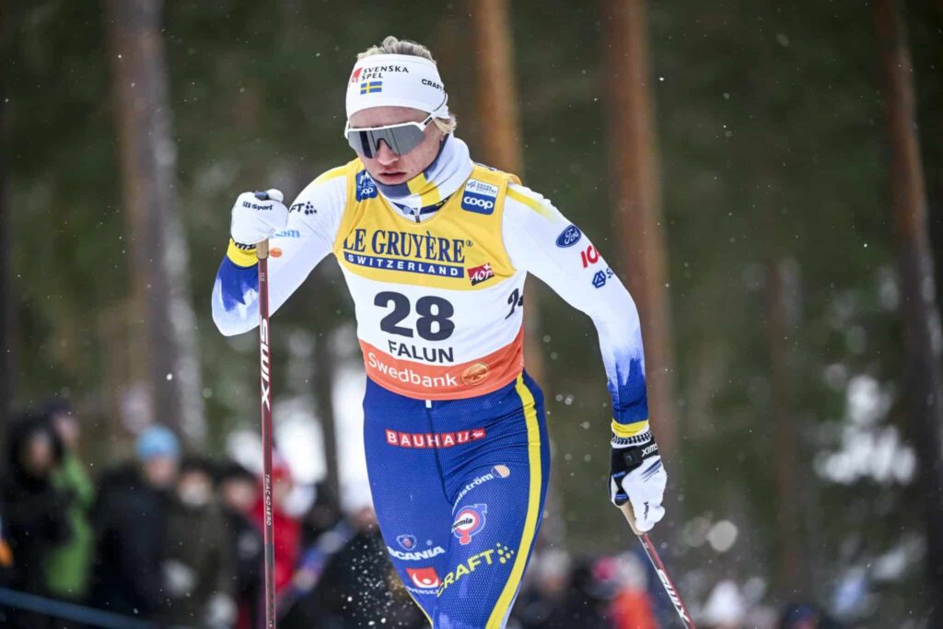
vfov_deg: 5.7
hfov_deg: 8.6
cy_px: 314
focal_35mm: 240
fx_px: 6287
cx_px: 472
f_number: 4.5
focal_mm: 240
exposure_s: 1/1600
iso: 1250
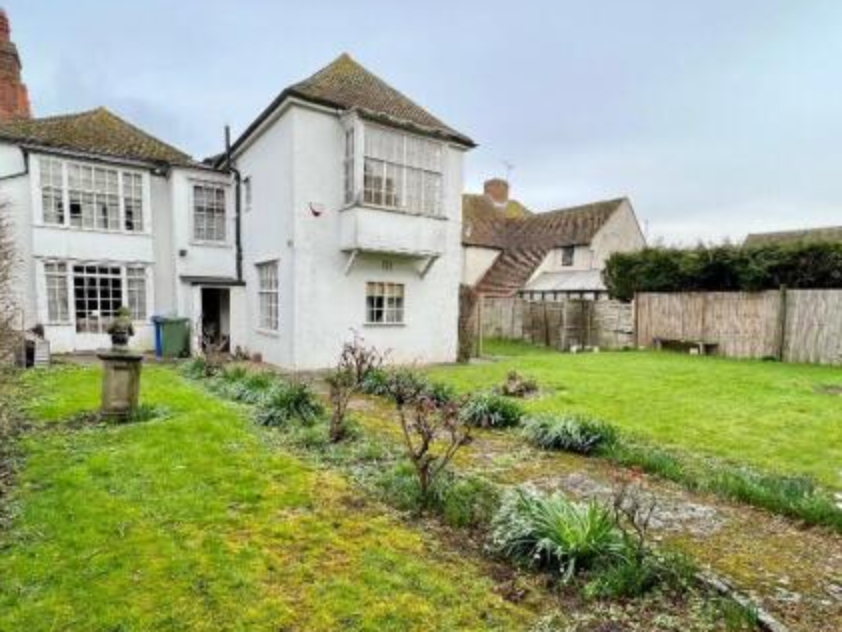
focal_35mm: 18
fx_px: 438
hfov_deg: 87.7
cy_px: 351
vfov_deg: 71.4
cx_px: 403
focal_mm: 1.57
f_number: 1.8
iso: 32
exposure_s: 1/354
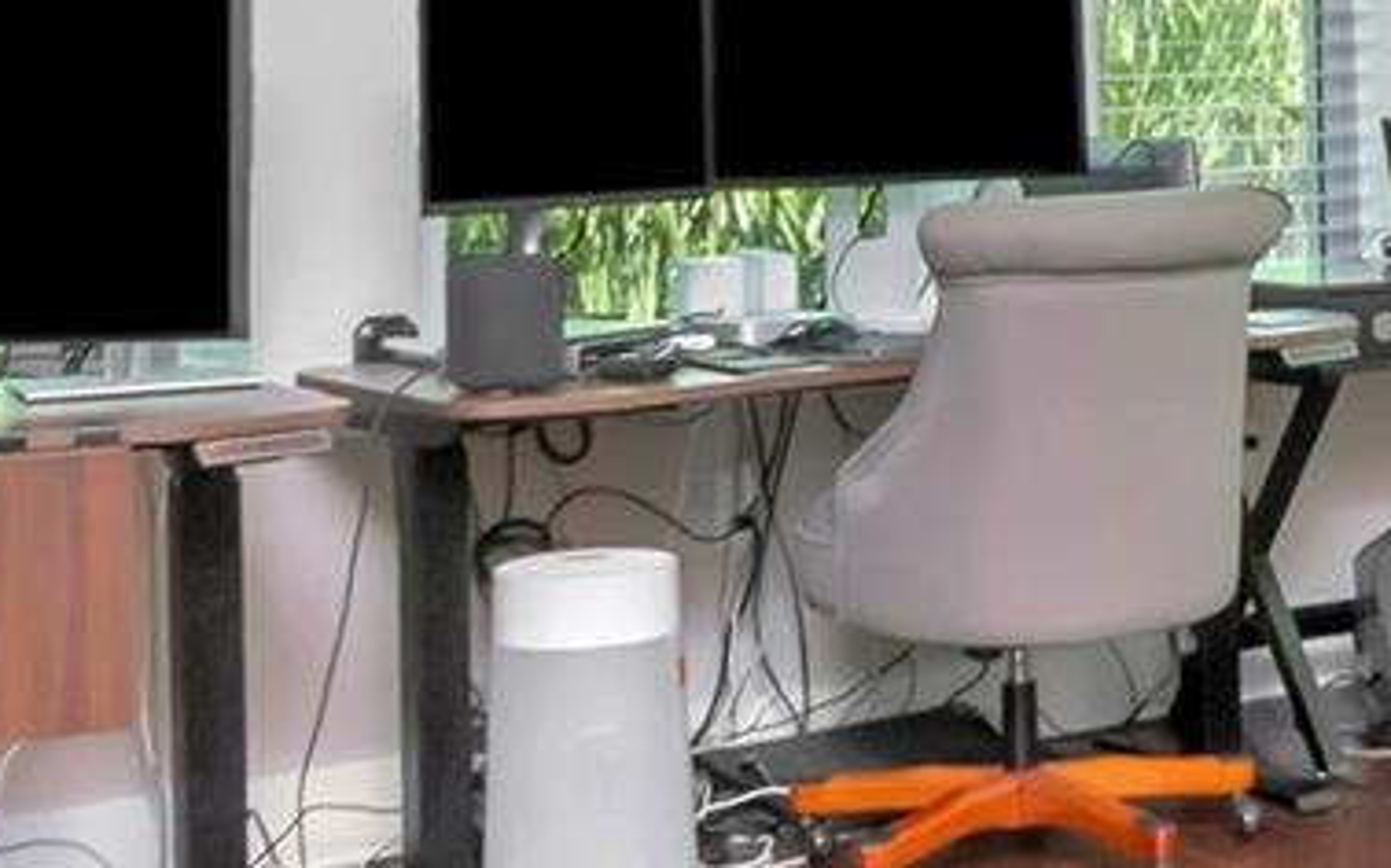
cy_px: 151
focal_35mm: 71
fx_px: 2697
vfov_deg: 18.1
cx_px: 1420
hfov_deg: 27.2
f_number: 6.3
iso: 1000
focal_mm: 11
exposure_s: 1/125
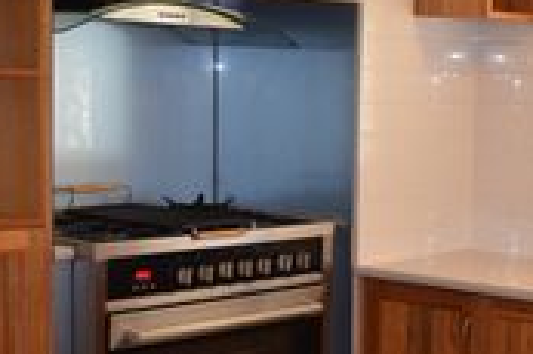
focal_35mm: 98
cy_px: 217
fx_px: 1450
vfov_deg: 13.9
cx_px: 536
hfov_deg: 20.2
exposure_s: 1/60
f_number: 4
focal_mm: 24
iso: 450
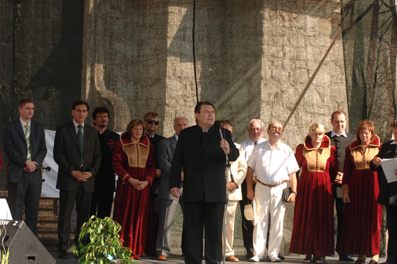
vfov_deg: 9.3
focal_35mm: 147
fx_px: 1619
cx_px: 198
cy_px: 132
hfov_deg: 14.0
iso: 200
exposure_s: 1/160
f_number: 6.3
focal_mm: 98
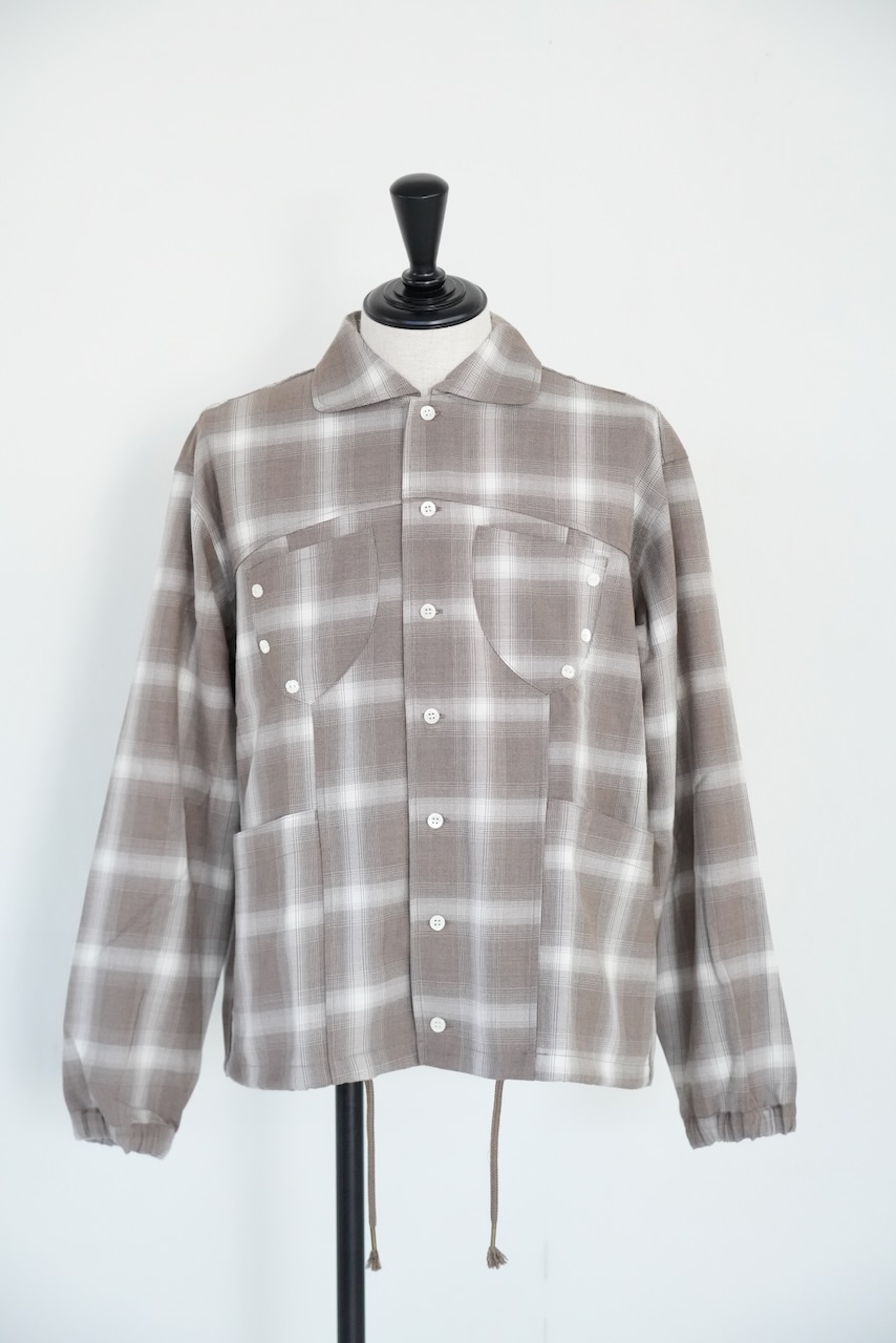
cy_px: 672
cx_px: 448
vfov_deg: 31.9
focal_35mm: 63
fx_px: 2351
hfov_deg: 21.6
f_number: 4
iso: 6400
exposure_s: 1/500
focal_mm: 63
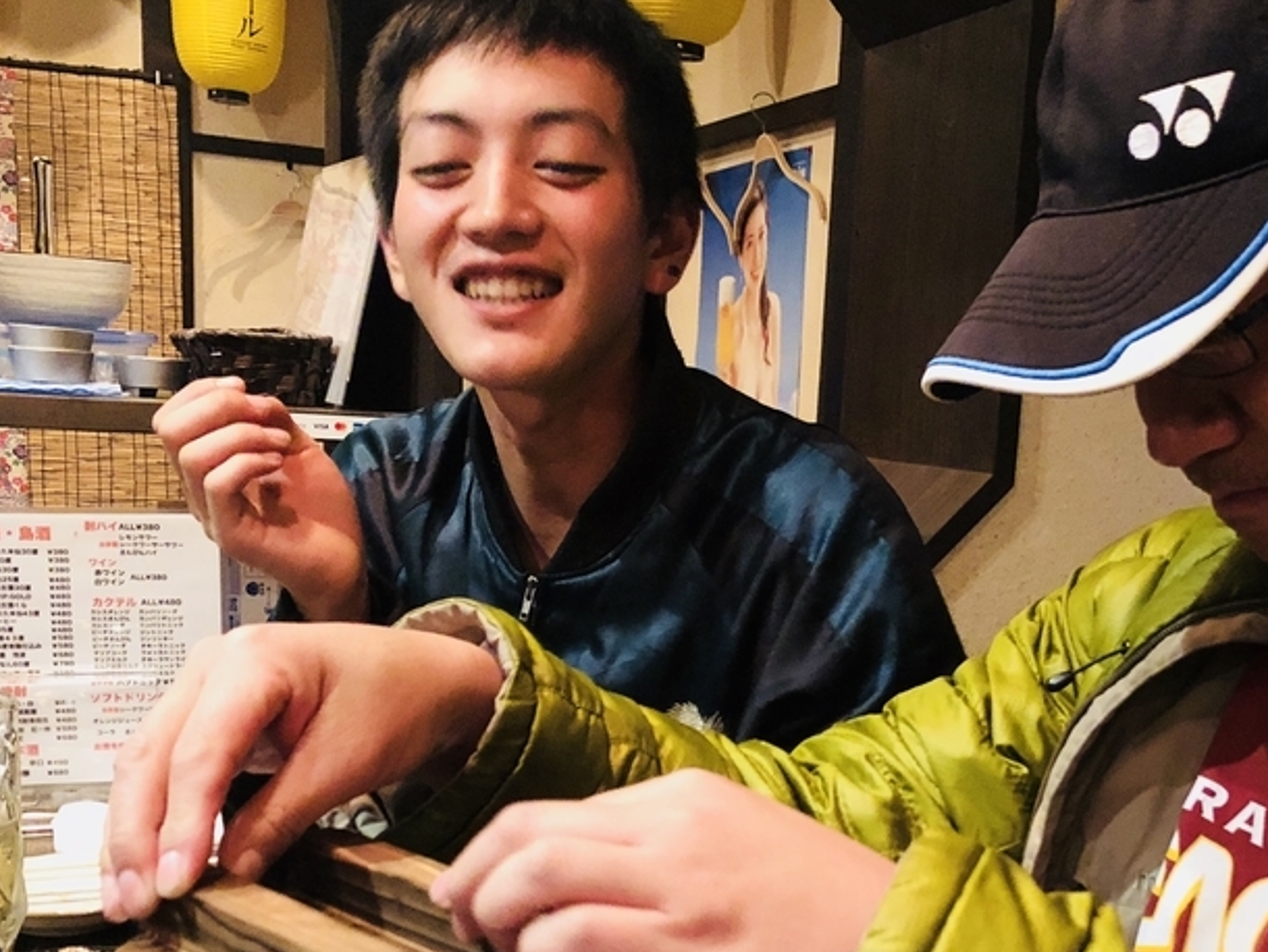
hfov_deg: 40.0
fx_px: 1722
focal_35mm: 47
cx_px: 840
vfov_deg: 30.2
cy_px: 763
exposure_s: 1/20
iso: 640
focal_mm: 3.99
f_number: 1.8
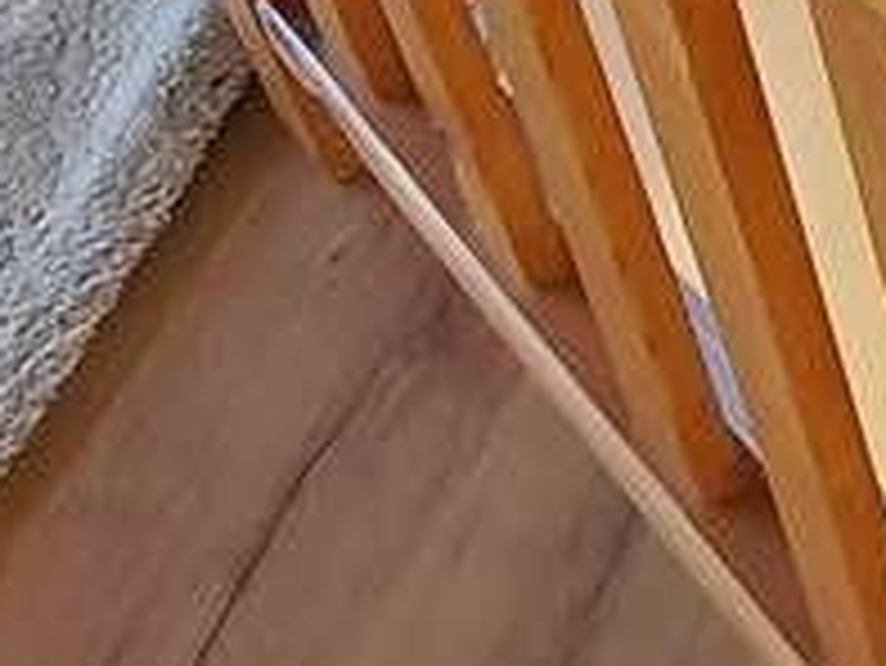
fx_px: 2535
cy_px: -1060
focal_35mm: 99
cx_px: 1875
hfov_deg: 15.2
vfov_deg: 11.6
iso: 125
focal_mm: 1.8
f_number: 2.2
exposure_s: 1/50
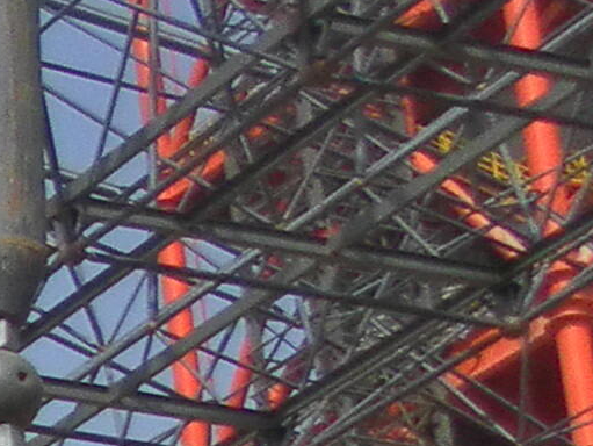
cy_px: 866
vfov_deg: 6.6
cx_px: -1589
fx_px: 3754
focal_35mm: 219
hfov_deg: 7.2
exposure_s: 1/125
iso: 80
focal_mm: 4.9
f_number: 8
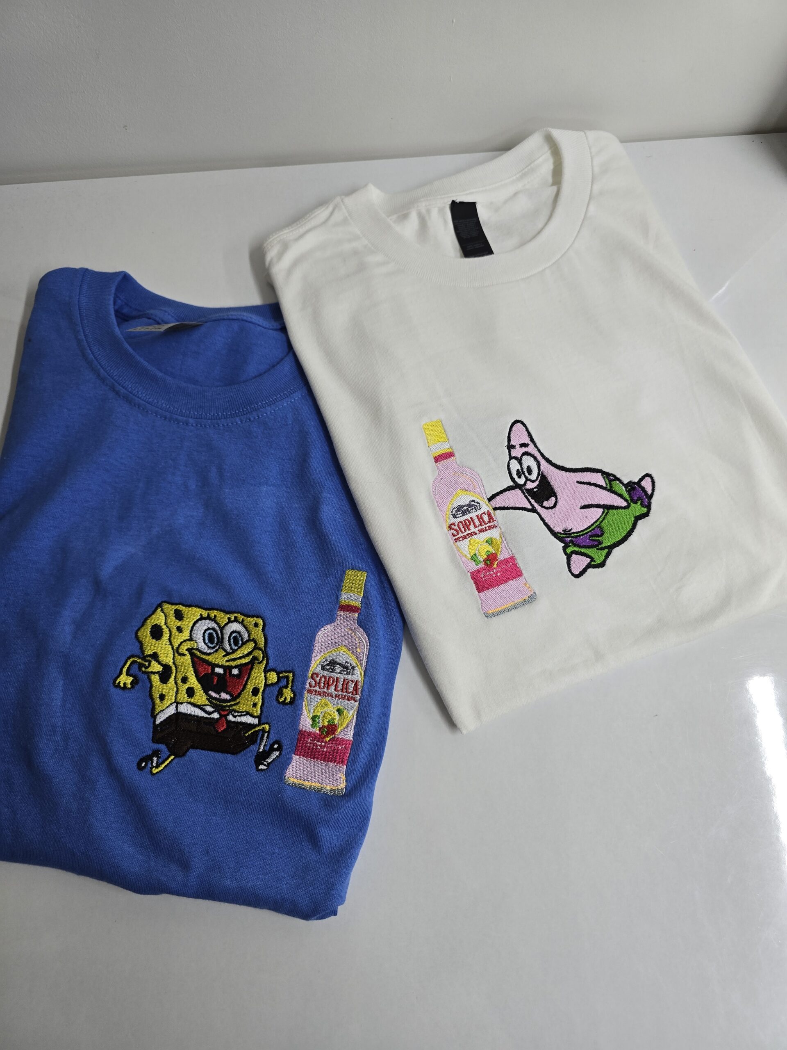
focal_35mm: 23
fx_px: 697
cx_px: 394
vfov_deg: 73.9
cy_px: 525
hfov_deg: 58.9
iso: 80
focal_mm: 6.3
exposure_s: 1/100
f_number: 1.7
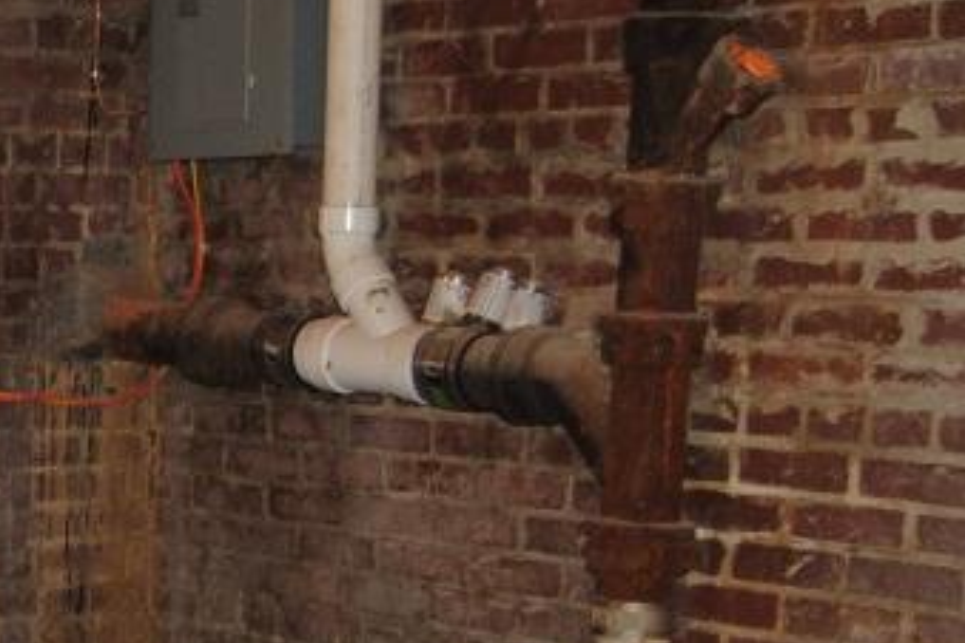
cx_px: -202
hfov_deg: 18.7
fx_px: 2761
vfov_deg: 12.9
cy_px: 785
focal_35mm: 103
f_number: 4.2
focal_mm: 20
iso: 200
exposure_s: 1/60
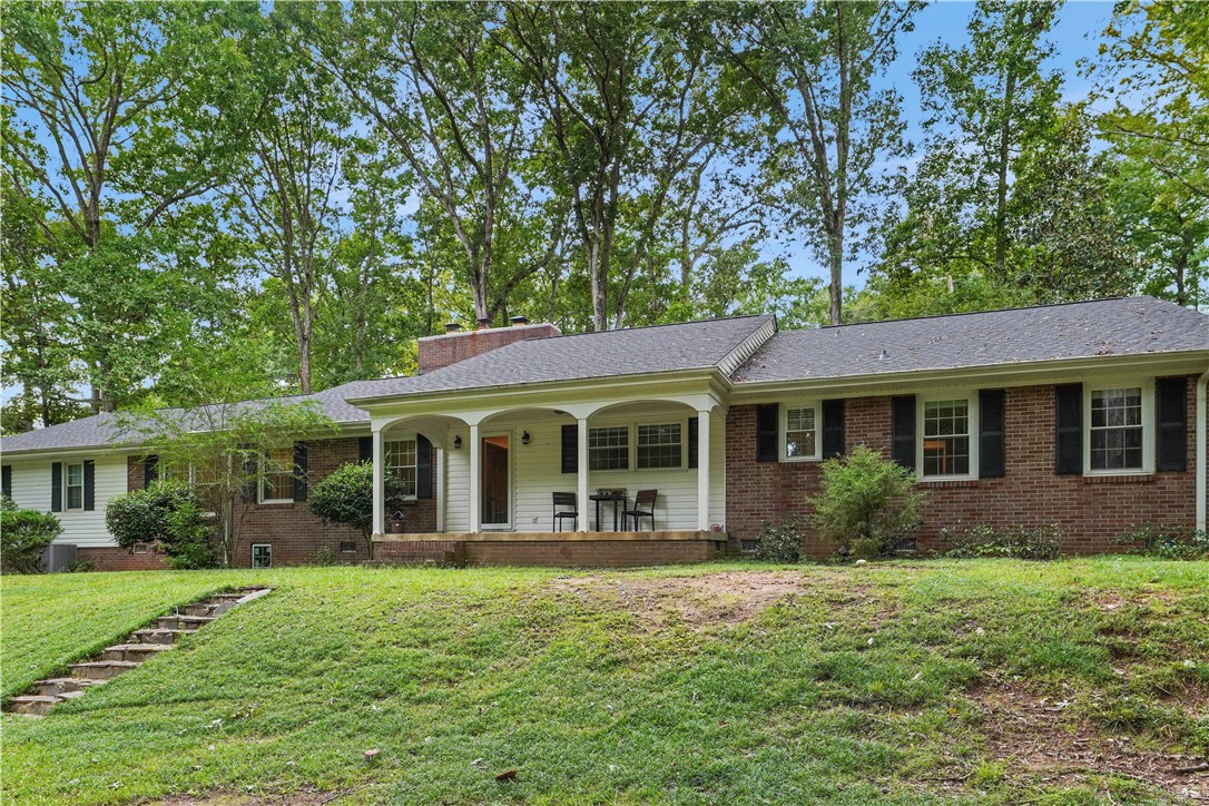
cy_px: 403
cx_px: 604
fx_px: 705
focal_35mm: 21
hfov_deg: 81.2
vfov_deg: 59.5
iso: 320
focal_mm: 14
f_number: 4
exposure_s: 1/160
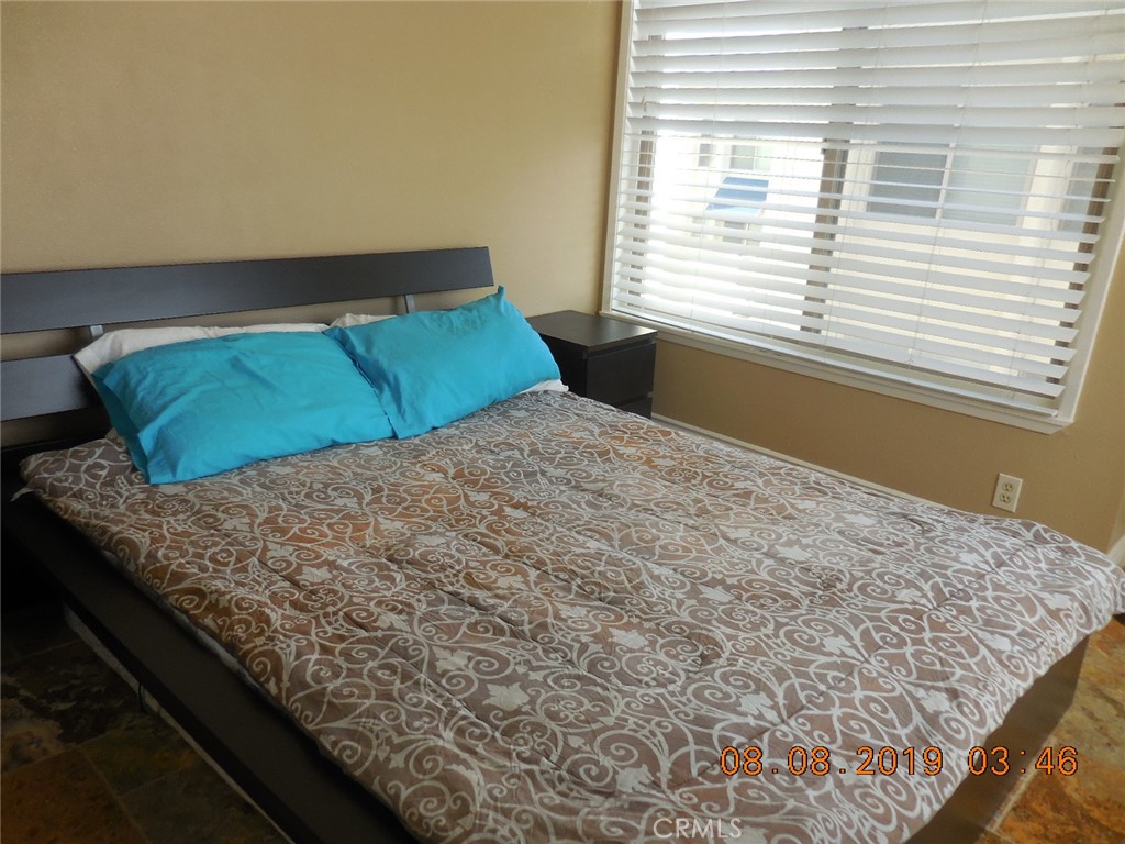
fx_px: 812
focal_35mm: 25
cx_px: 562
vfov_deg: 54.9
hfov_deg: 69.4
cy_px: 422
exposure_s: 1/160
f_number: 3.3
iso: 125
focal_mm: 4.5
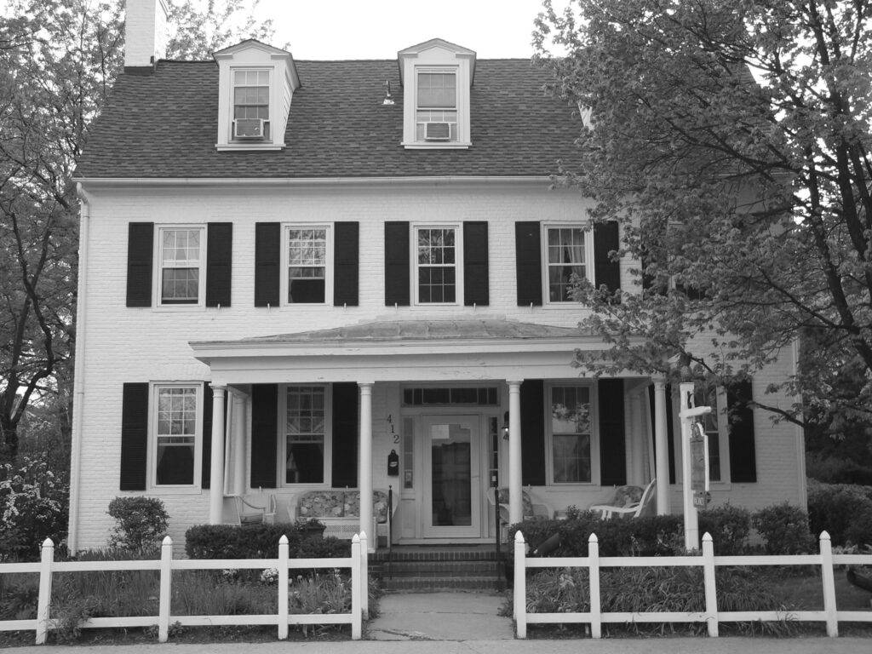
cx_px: 436
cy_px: 327
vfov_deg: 30.3
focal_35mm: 48
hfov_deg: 39.7
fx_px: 1209
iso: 100
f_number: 2.8
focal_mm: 7.9
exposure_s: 1/400
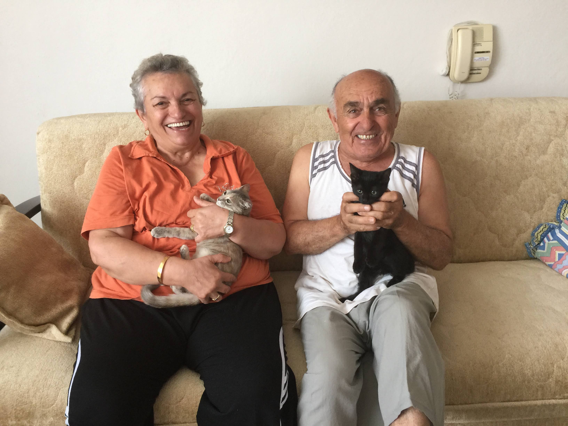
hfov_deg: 61.7
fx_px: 476
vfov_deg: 48.2
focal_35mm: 29
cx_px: 284
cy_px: 213
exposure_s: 1/30
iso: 50
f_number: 2.2
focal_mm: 4.15
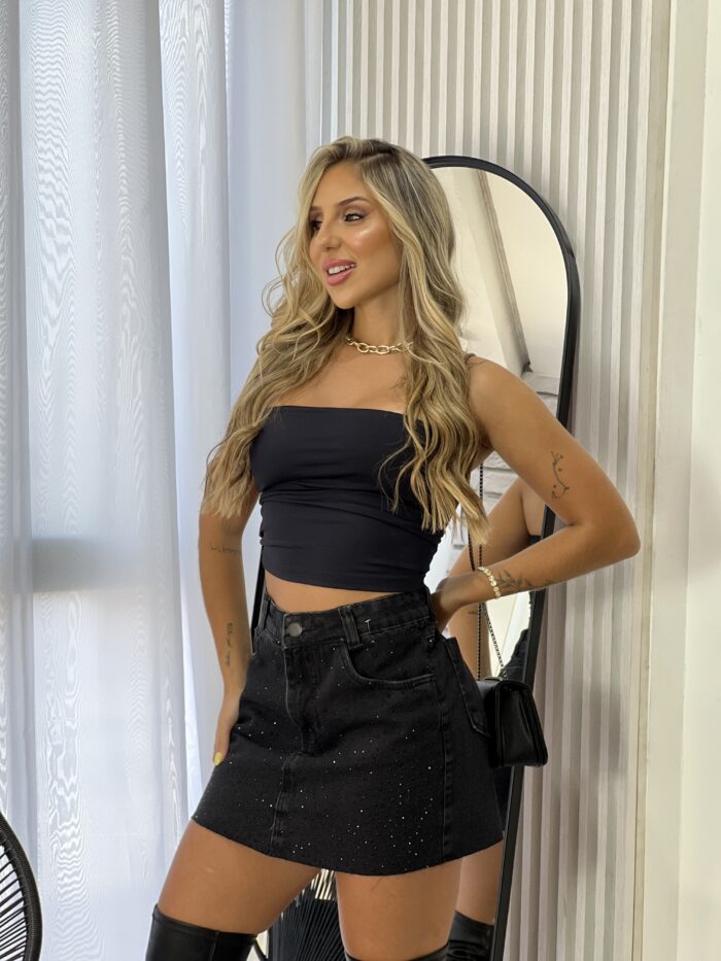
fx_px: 2138
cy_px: 480
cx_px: 360
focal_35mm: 77
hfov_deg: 19.1
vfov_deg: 25.3
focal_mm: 9
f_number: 2.8
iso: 100
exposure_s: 1/120
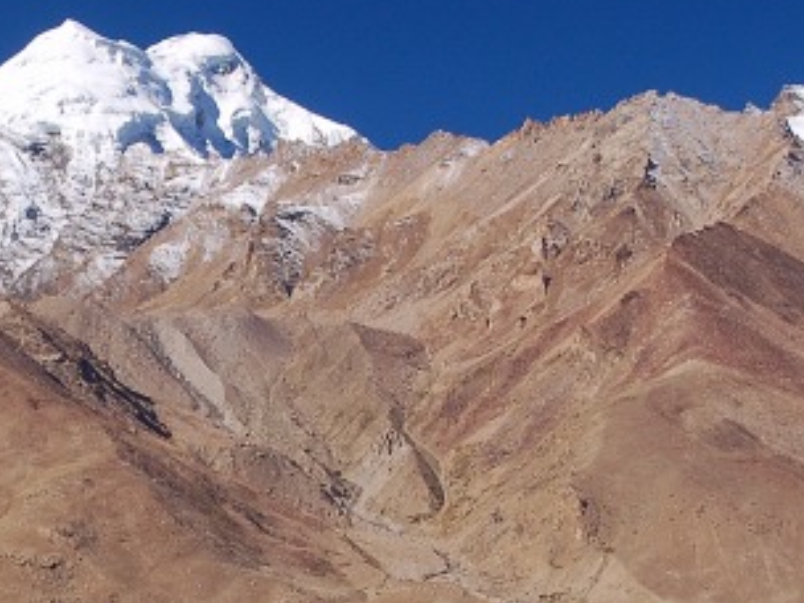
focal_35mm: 129
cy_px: 624
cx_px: -61
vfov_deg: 11.4
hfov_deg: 14.9
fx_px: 2996
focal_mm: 34
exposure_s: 1/200
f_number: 7.1
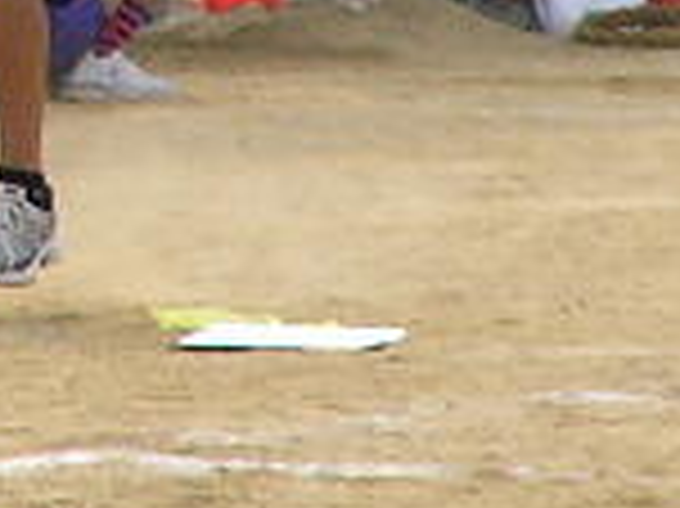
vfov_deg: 1.2
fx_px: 23908
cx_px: -131
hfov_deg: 1.6
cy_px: -76
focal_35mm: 1218
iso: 200
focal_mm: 37.8
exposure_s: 1/2000
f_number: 8
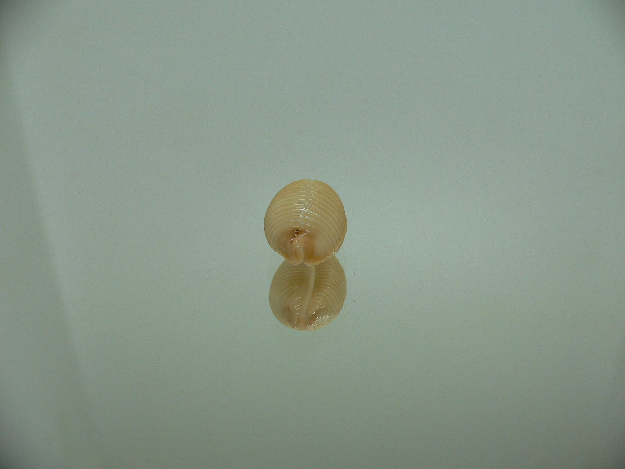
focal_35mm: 35
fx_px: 632
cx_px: 312
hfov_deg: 52.6
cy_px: 234
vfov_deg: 40.7
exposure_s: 1/60
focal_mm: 4.6
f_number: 2.8
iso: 100
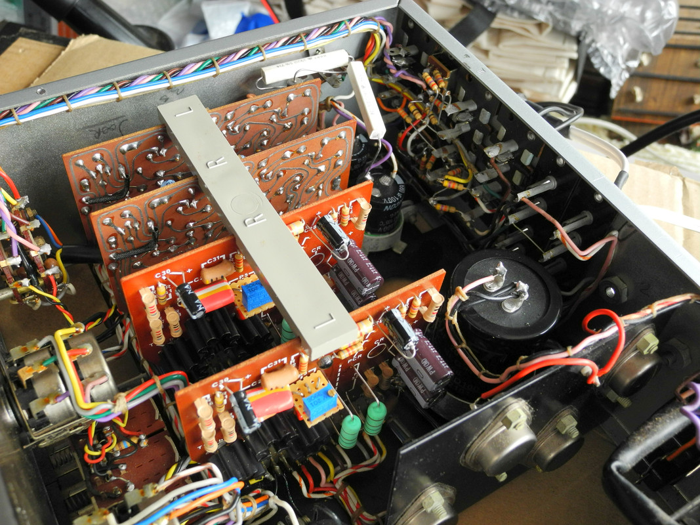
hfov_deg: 52.6
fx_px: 708
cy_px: 262
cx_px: 350
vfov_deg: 40.7
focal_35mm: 35
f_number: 3.2
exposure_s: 1/60
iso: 250
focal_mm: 7.4
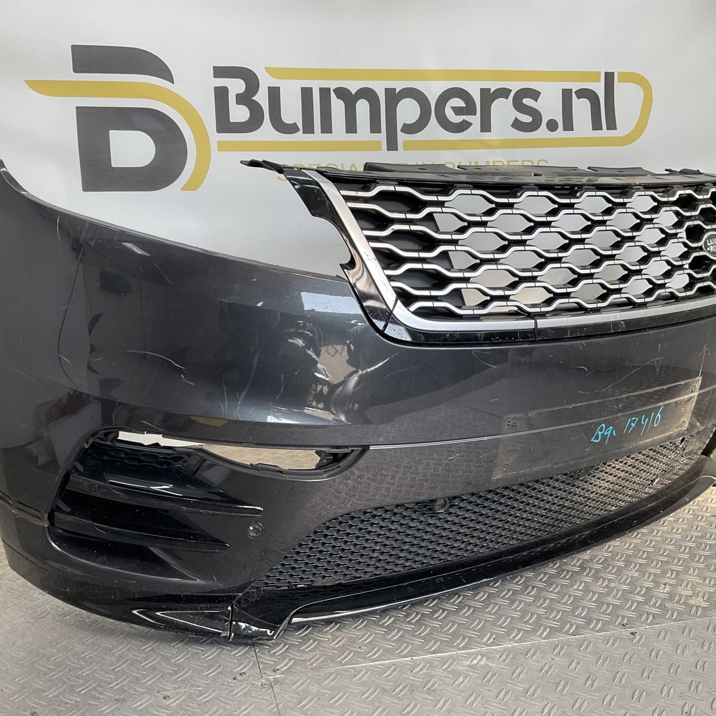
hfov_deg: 47.2
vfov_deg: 47.2
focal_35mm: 35
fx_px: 819
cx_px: 328
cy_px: 361
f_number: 1.8
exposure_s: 1/162
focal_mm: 3
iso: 16
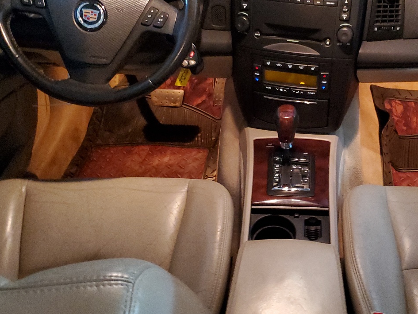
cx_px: 296
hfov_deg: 42.1
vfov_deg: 32.8
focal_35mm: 44
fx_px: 531
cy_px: 135
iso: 576
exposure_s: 1/15
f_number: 1.5
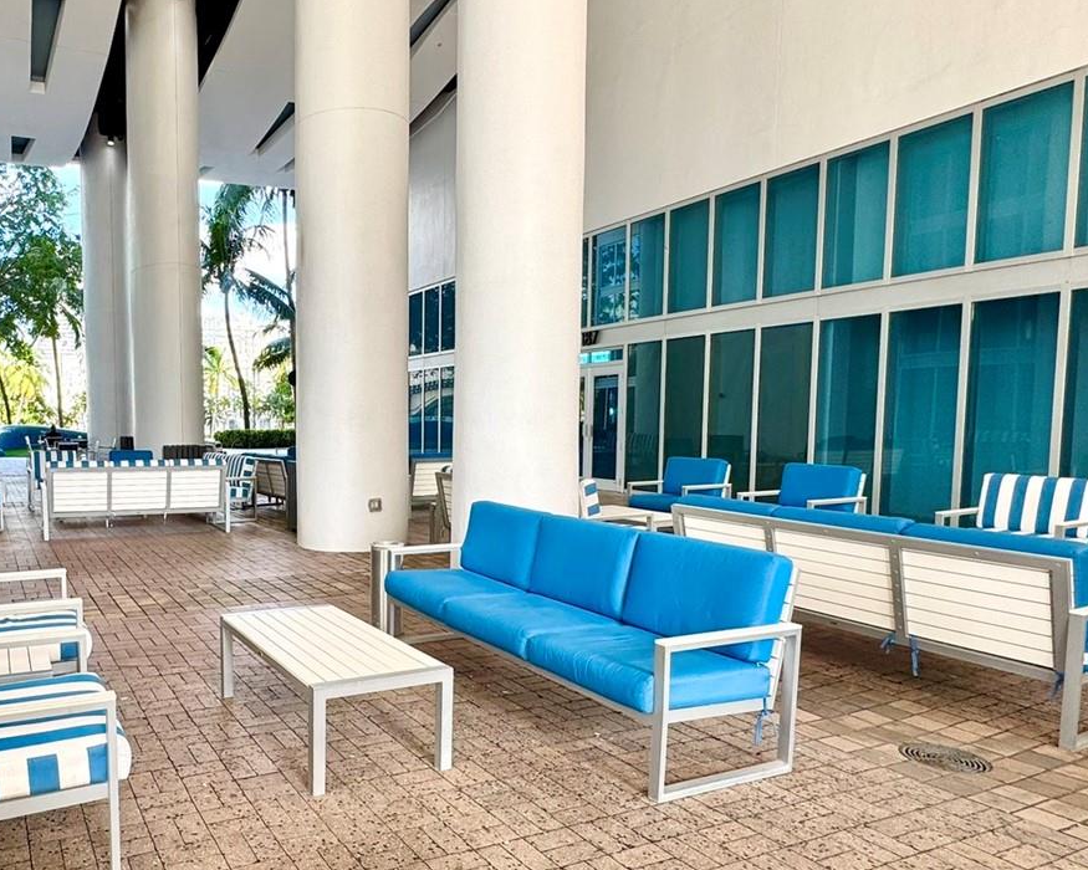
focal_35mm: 25
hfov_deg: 64.9
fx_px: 805
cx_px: 305
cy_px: 482
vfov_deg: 56.7
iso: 40
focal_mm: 2.22
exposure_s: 1/123
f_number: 2.2
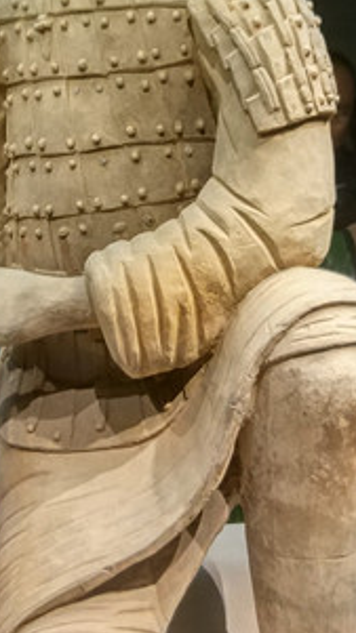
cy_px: 204
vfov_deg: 40.8
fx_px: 840
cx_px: 225
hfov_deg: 23.9
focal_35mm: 50
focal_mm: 4.06
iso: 331
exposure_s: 1/33
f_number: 2
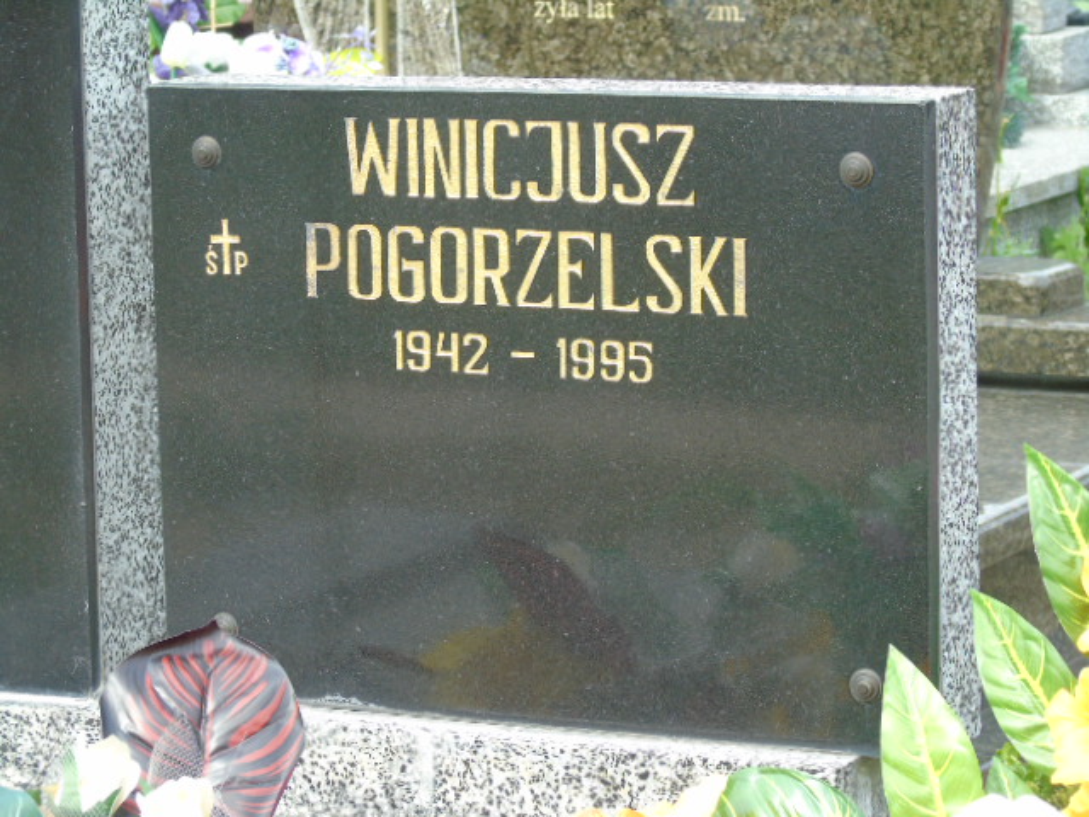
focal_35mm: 142
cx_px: 544
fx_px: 4467
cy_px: 408
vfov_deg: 10.4
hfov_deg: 13.9
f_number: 4.7
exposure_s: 1/125
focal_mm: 25
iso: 100
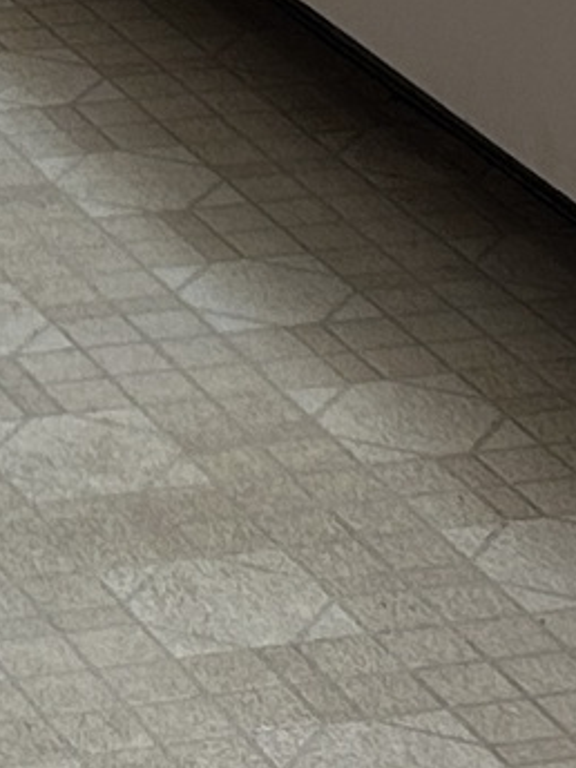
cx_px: -442
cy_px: -1407
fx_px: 5147
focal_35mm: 232
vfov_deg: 7.6
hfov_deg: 6.3
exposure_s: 1/154
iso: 64
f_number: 1.5
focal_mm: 5.7
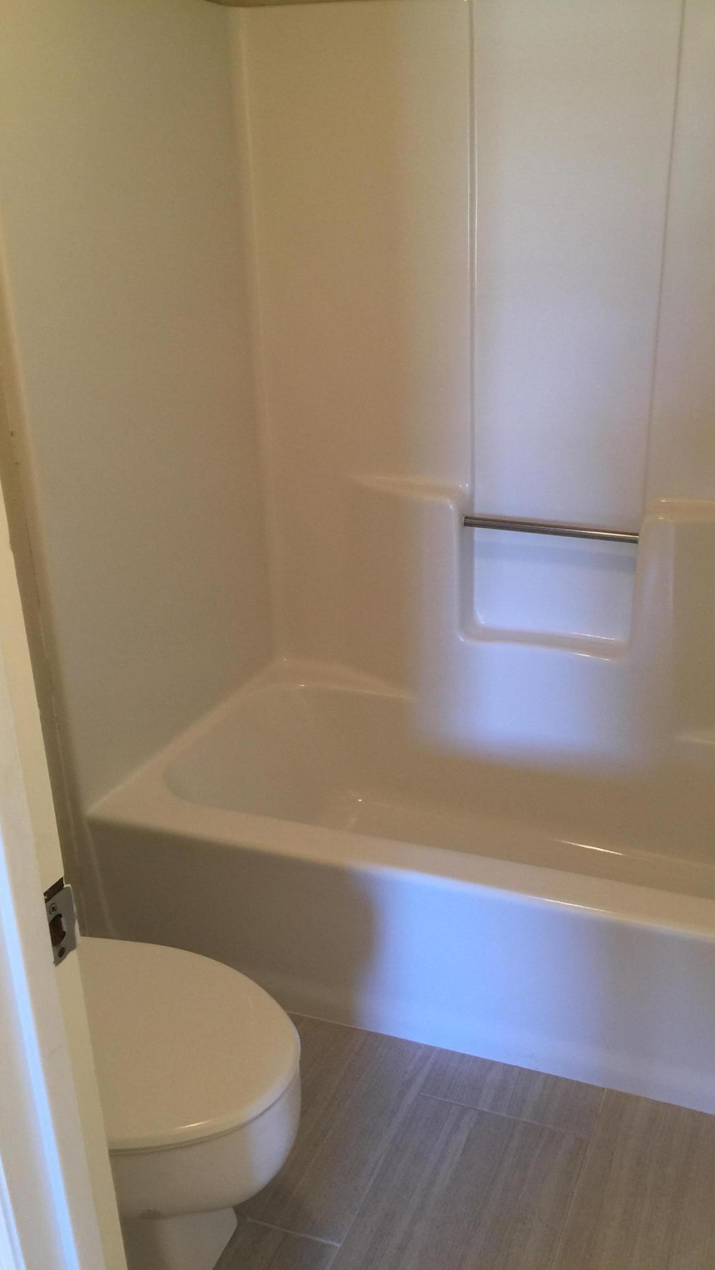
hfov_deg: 36.3
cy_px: 630
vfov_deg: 61.0
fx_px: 1079
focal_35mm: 32
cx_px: 470
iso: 40
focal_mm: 4.15
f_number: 2.2
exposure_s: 1/15
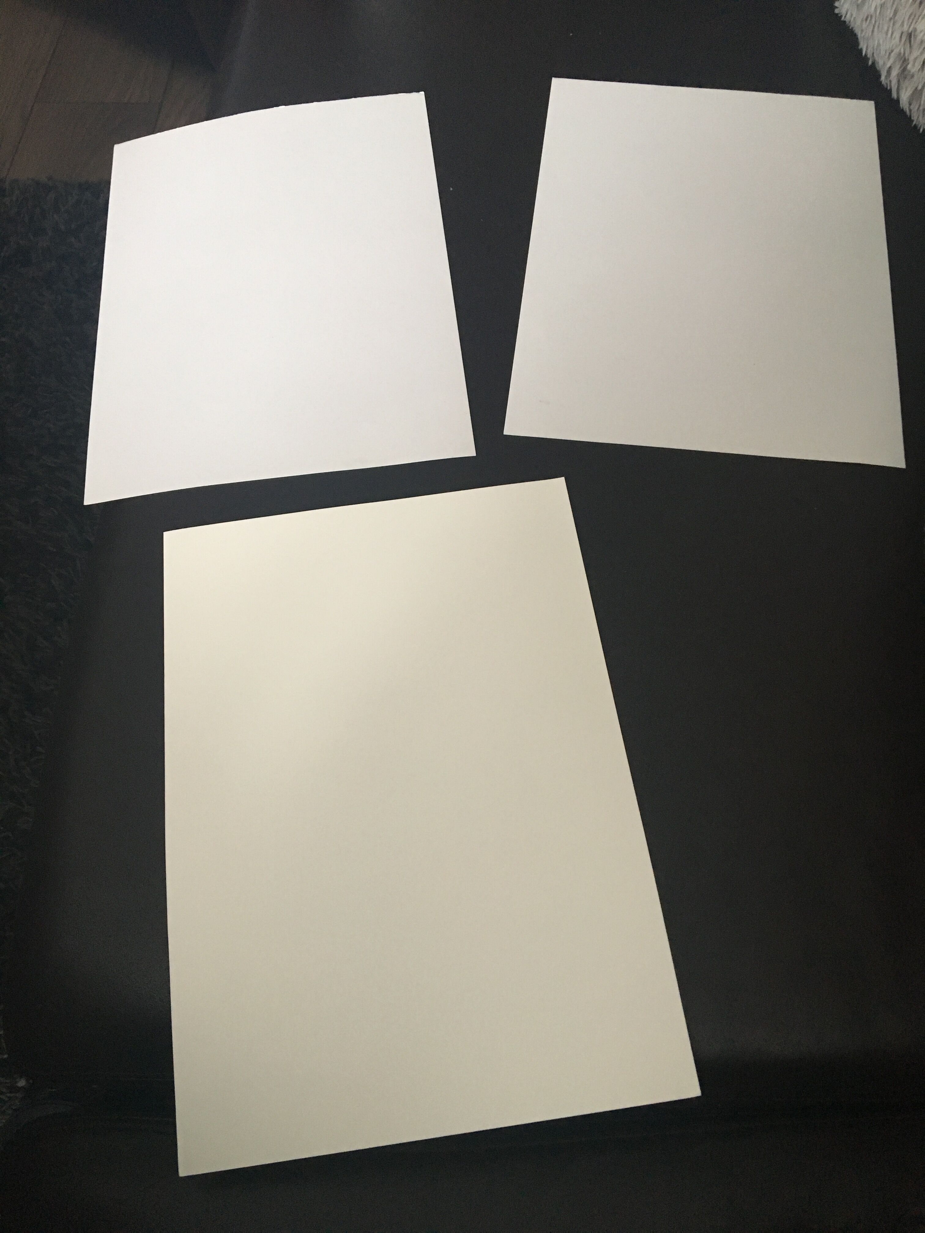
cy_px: 616
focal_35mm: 29
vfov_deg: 61.7
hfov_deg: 48.2
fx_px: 1033
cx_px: 462
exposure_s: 1/33
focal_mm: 4.15
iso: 200
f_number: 2.2
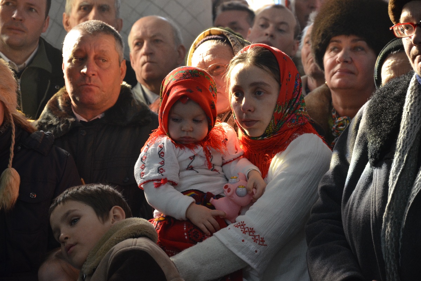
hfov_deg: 13.0
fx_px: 1842
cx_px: 210
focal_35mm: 158
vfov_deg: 8.7
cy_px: 140
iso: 800
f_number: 5.6
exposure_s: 1/60
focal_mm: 105
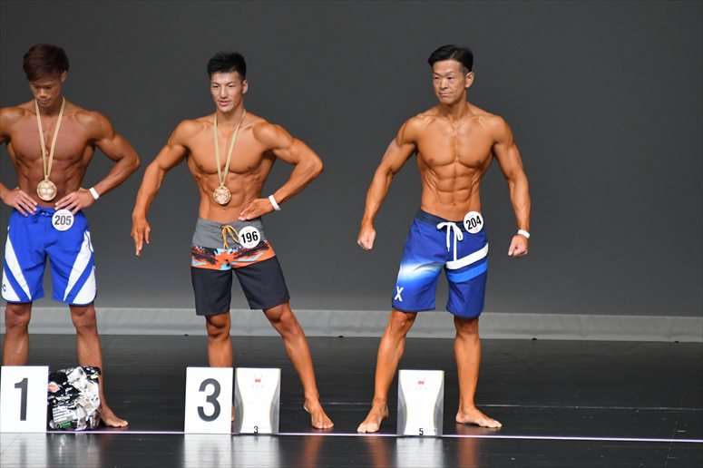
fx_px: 6734
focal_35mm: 345
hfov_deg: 6.0
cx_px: 352
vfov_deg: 4.0
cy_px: 234
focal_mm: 230
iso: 5000
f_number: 5.6
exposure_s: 1/400
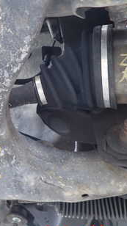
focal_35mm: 53
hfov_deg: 21.6
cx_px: -8
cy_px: 77
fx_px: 318
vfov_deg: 38.8
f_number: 2
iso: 200
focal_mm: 4.5
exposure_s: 1/30
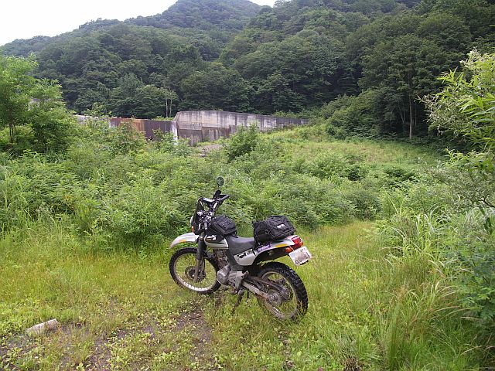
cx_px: 248
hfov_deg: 63.4
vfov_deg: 49.7
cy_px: 186
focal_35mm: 28
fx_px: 400
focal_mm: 7.2
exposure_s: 1/80
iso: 50
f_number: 3.2
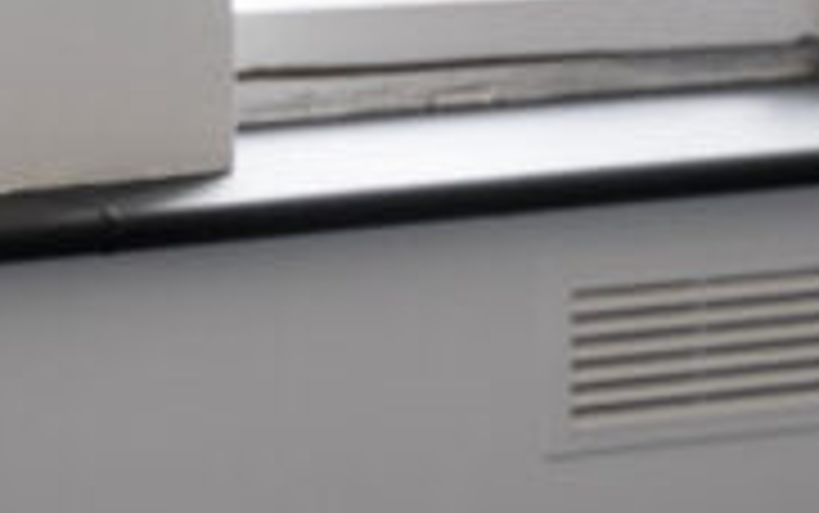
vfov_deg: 4.3
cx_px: 22
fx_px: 6812
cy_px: -234
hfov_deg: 6.9
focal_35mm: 305
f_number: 3.2
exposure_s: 1/320
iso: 500
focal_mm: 71
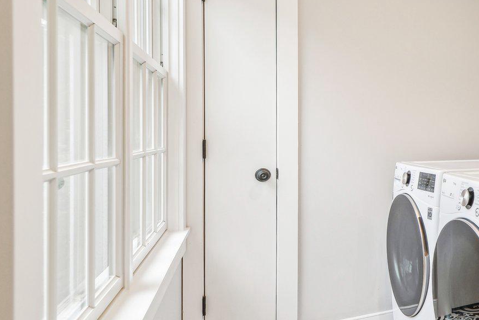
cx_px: 518
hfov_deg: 44.6
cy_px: 132
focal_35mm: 33
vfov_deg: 39.9
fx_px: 439
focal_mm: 14
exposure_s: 1/30
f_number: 8
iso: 400
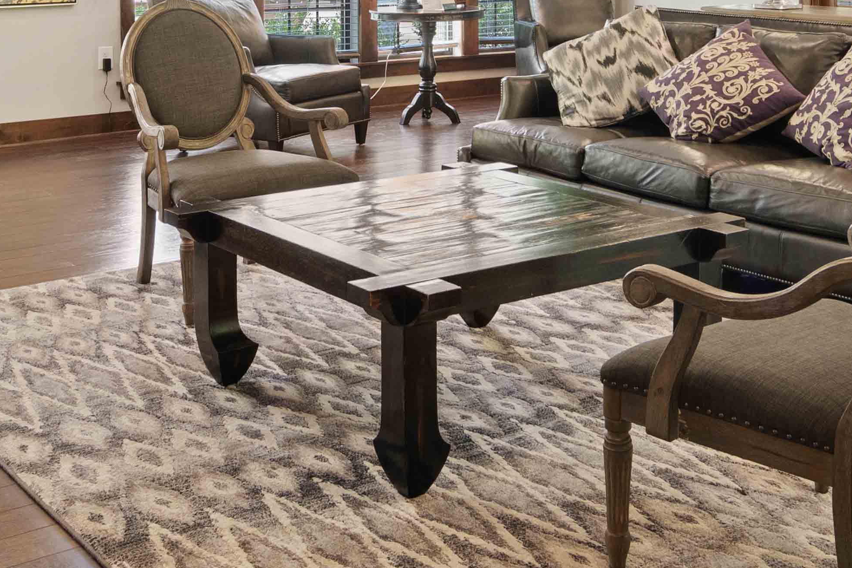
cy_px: -97
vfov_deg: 24.3
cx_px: 421
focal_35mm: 51
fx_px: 1207
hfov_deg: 38.9
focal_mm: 12
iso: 320
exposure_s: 1
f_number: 8
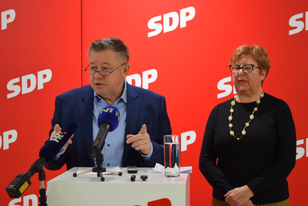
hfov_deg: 24.6
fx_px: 706
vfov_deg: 16.6
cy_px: 103
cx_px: 154
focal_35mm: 82
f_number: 5.6
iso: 1600
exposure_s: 1/60
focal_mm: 55
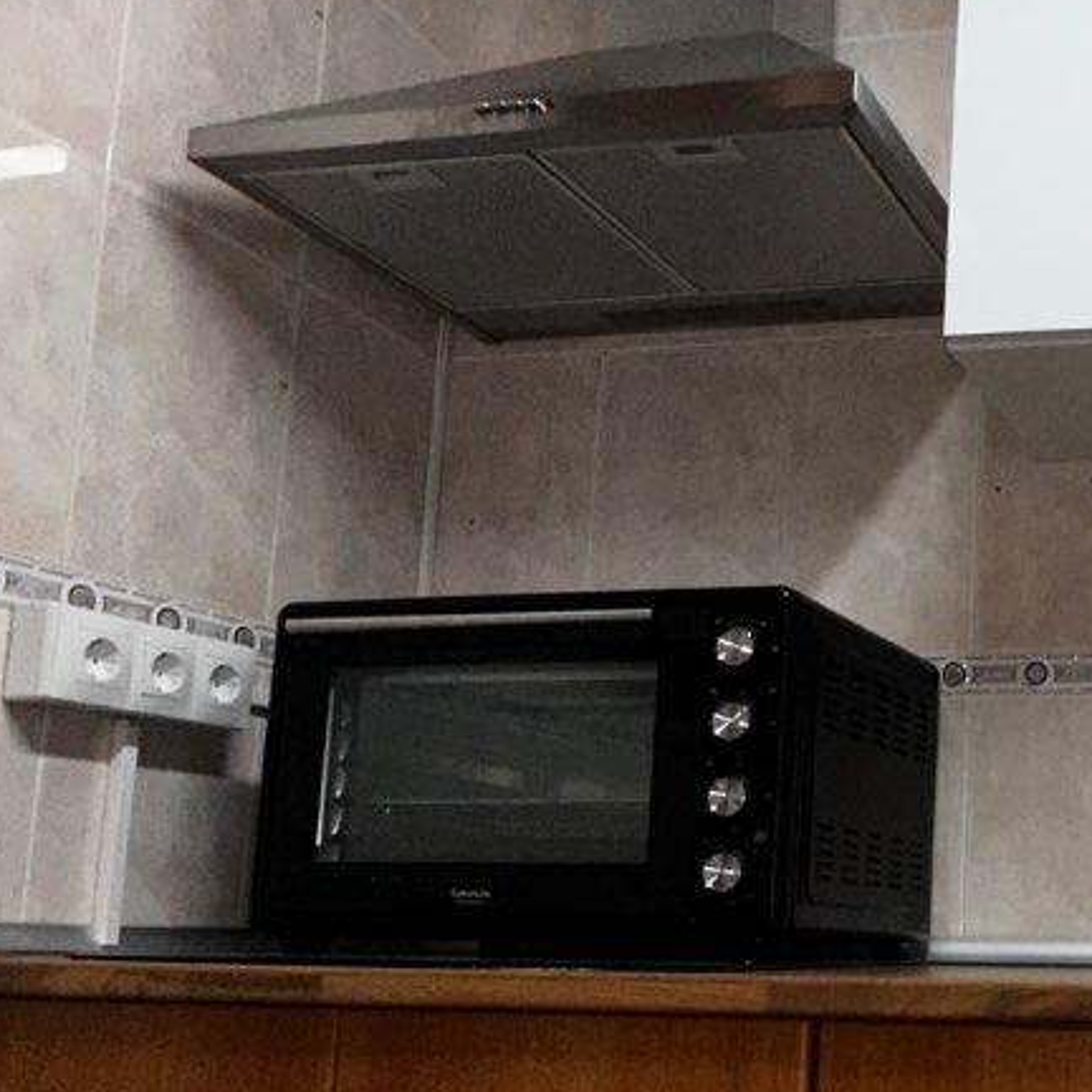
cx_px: 1167
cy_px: 731
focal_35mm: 43
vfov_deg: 38.7
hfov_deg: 34.5
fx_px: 1535
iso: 40
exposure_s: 1/122
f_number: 2.2
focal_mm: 2.22
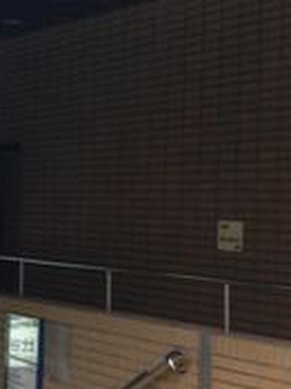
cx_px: -29
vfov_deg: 16.3
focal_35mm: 121
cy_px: 142
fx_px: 1358
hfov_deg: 12.0
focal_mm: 4.12
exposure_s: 1/60
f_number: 2.4
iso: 64
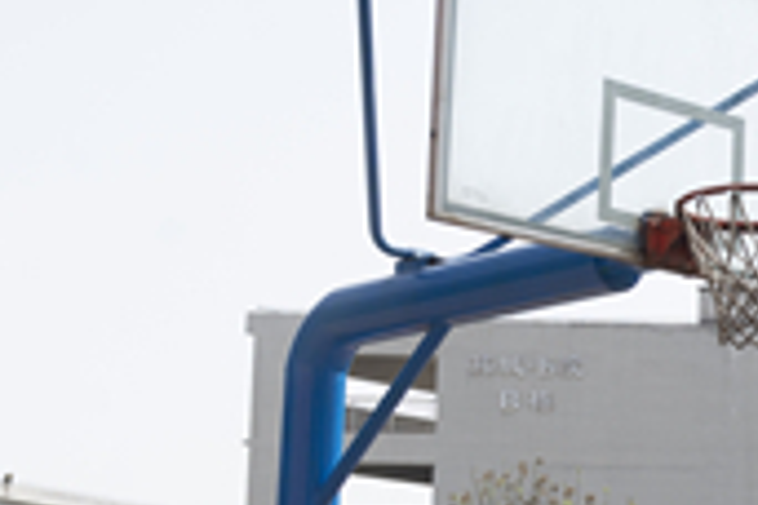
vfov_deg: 10.8
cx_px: 966
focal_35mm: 127
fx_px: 2674
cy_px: 419
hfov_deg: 15.4
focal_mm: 34
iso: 100
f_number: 8
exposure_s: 1/250
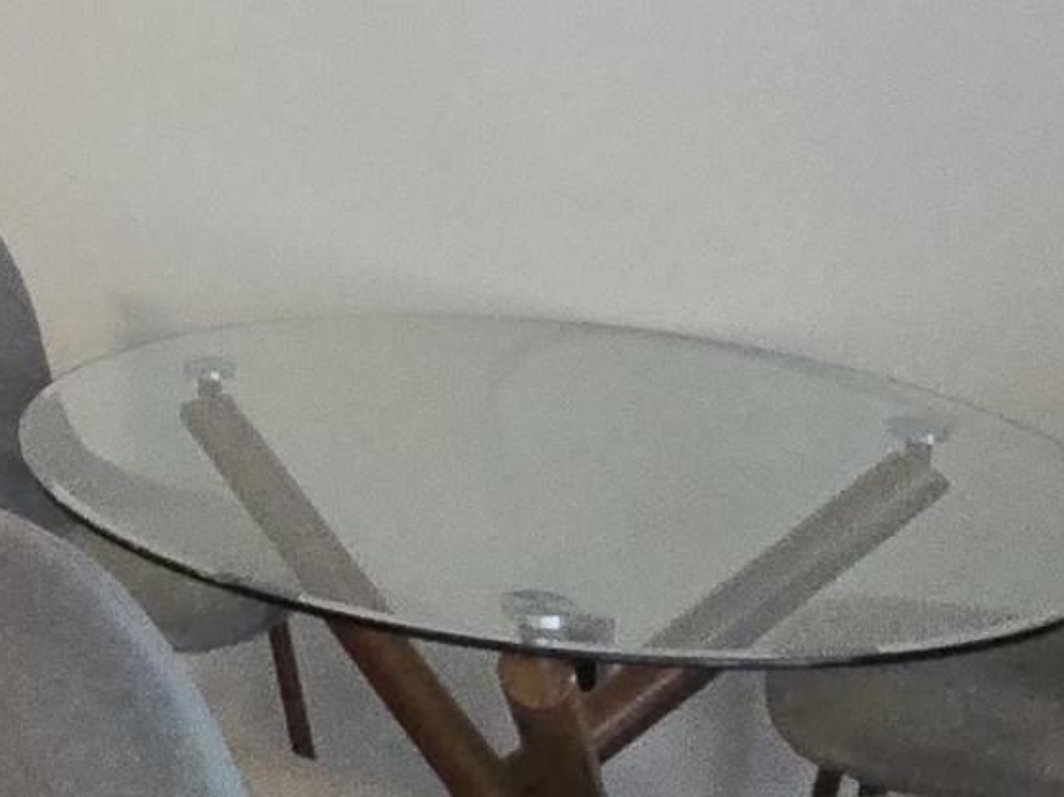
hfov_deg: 24.2
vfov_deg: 19.6
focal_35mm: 72
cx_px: -253
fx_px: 2213
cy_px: -61
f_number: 2.2
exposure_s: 1/60
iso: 500
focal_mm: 2.2
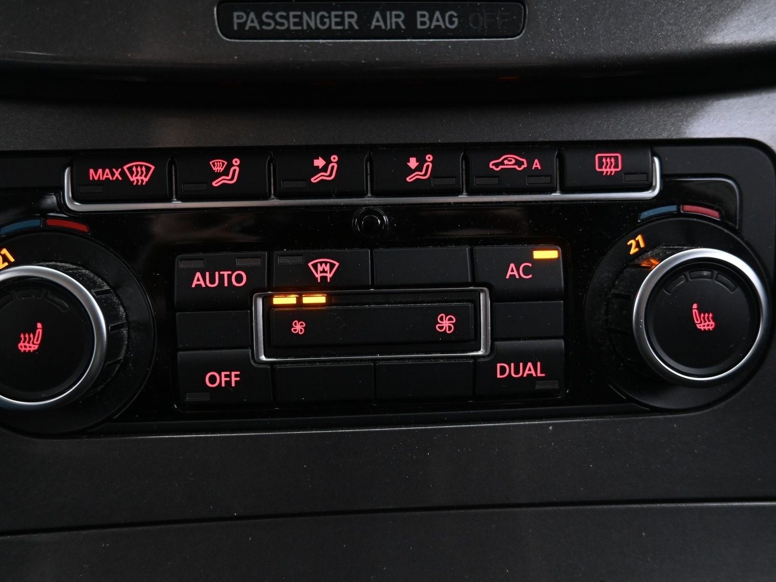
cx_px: 368
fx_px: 605
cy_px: 287
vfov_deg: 51.3
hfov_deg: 65.3
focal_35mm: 27
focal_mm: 16
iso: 1600
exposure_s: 1/25
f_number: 3.5
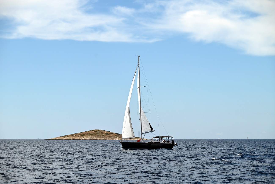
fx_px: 955
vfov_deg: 11.0
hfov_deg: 16.4
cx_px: 138
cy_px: 92
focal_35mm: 125
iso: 100
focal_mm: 125
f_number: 7.1
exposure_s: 1/800
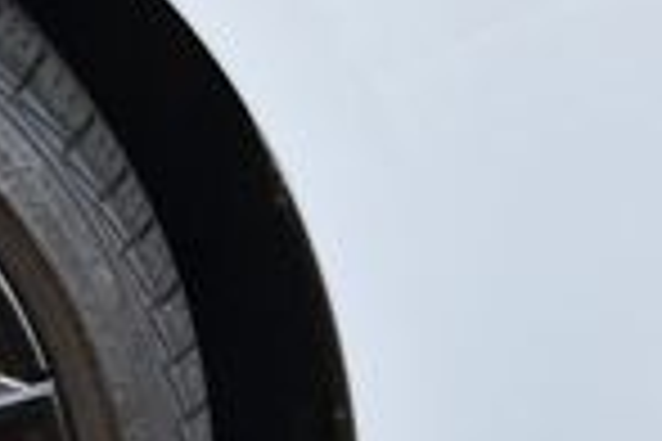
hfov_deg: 10.1
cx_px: -554
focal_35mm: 192
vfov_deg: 7.1
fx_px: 3530
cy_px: 374
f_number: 4.5
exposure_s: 1/250
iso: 400
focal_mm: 22
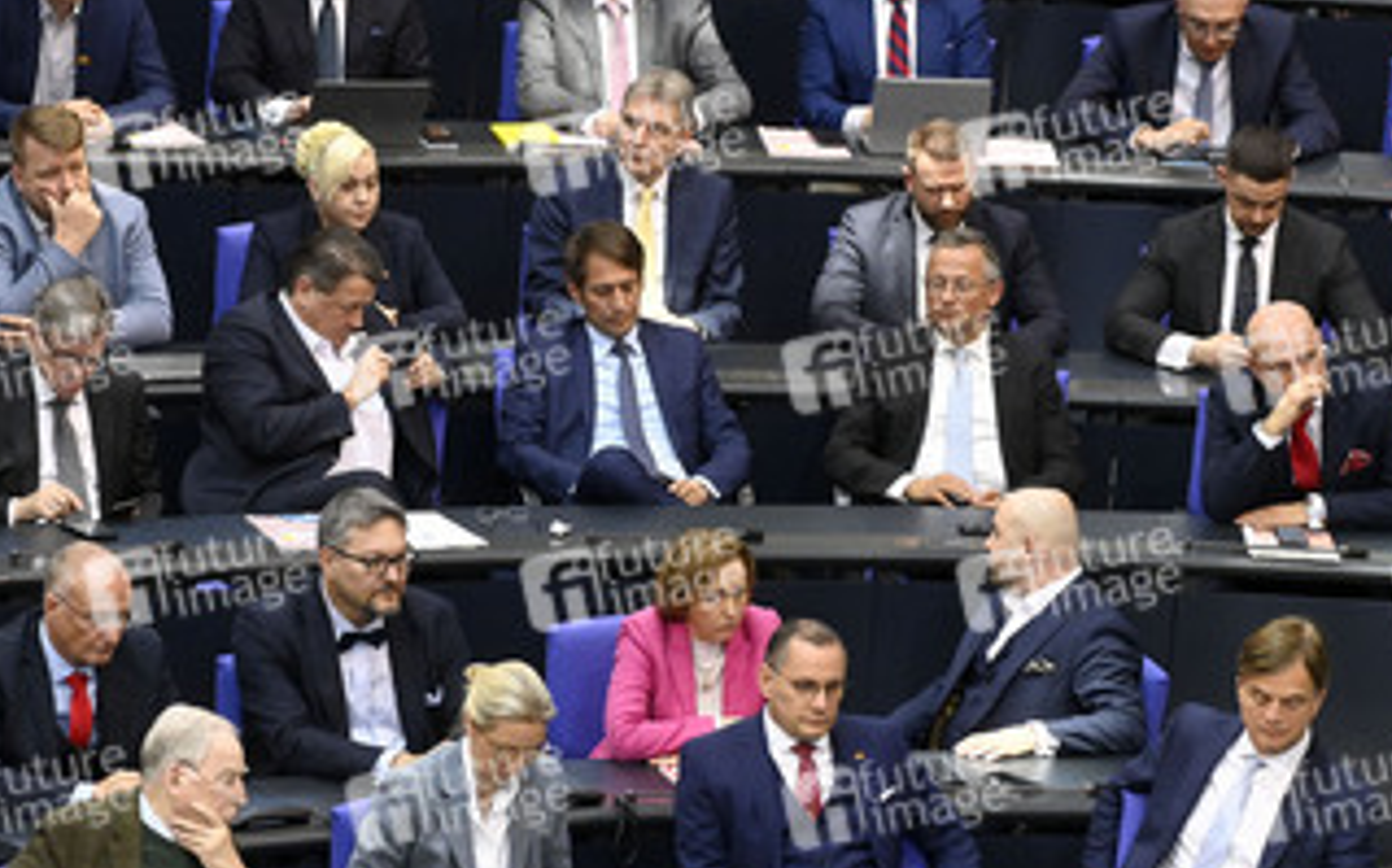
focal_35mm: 288
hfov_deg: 7.3
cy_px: 471
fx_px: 10920
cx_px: 517
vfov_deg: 4.6
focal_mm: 200
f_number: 5.6
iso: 10000
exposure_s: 1/500
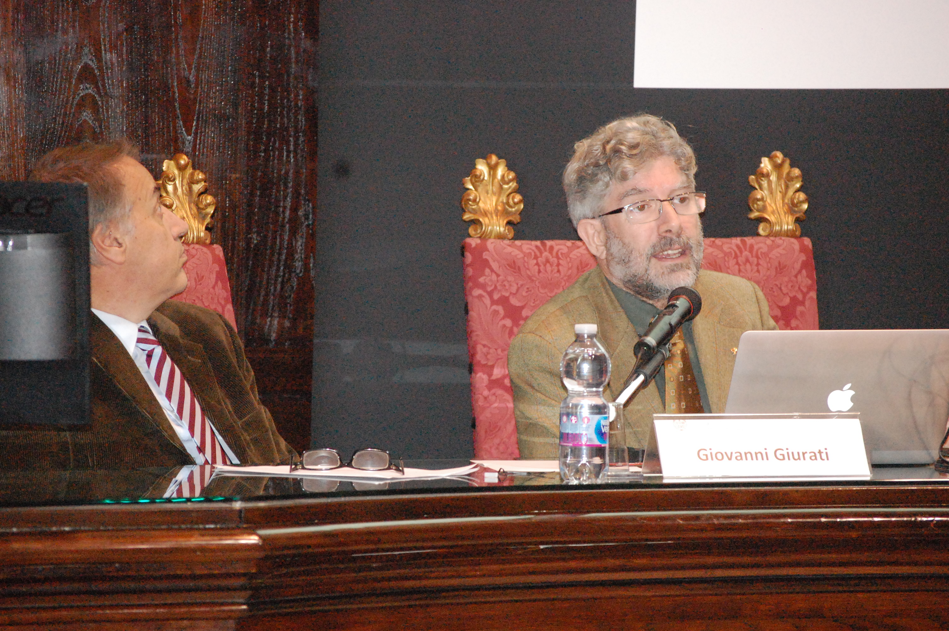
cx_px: 474
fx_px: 4938
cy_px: 316
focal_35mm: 188
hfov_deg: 11.0
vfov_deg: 7.3
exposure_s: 1/60
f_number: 5.6
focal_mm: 125
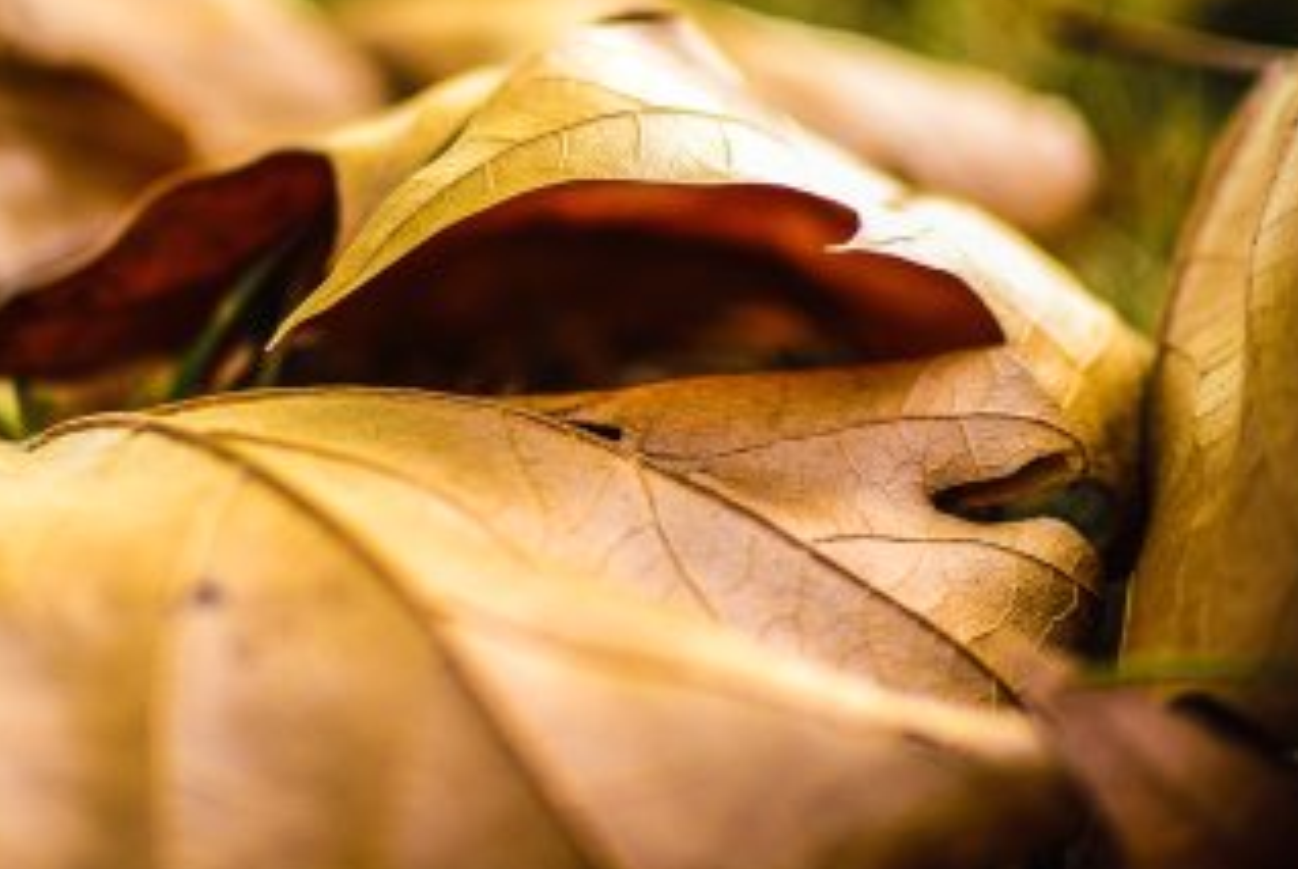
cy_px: 377
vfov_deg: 18.5
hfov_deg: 27.2
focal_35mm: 74
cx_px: 445
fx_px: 2672
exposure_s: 1/250
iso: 100
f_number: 2
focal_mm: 18.5
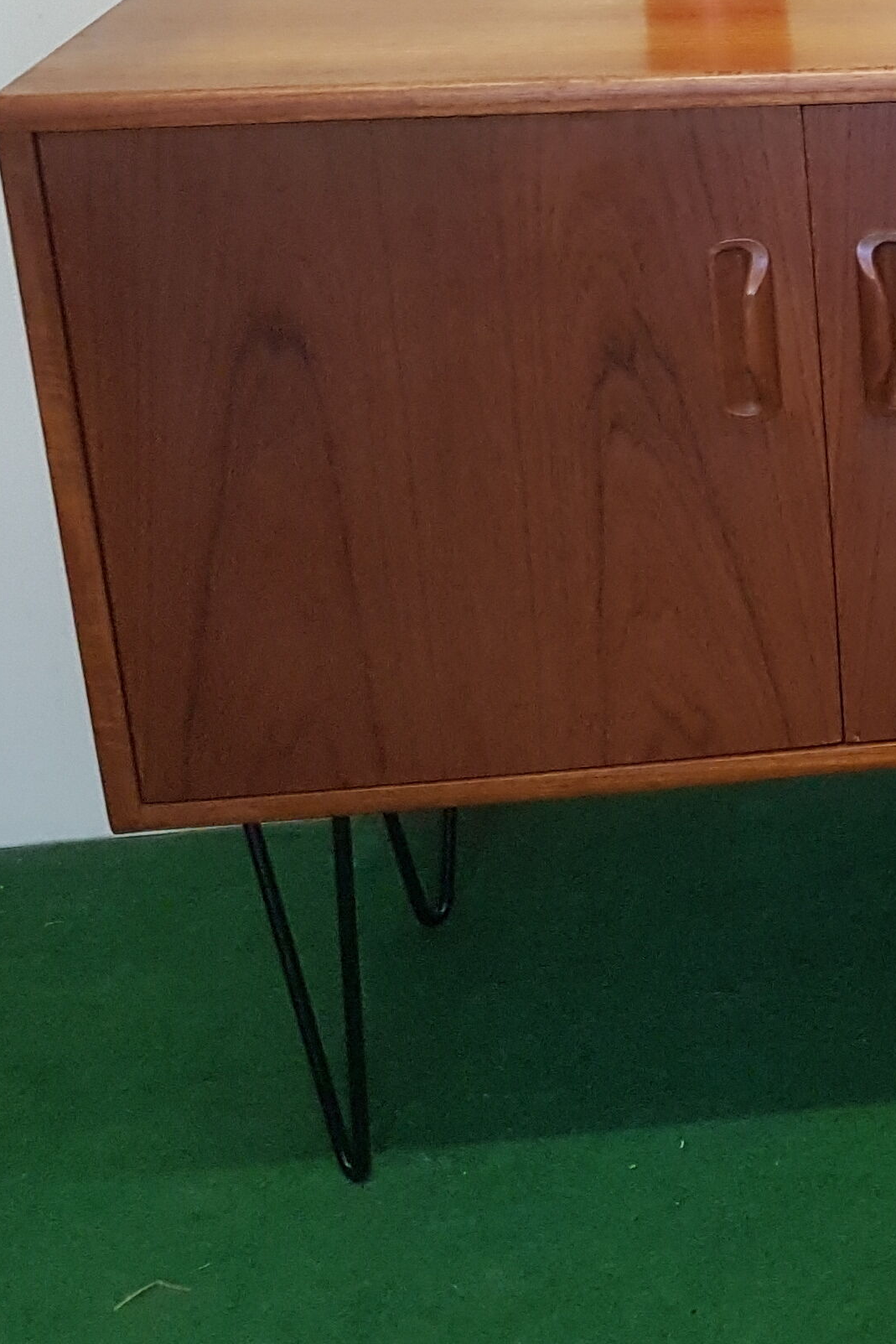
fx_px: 2538
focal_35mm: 68
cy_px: 224
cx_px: 1390
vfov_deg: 28.8
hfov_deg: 17.7
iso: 200
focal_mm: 4.2
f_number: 1.7
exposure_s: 1/50
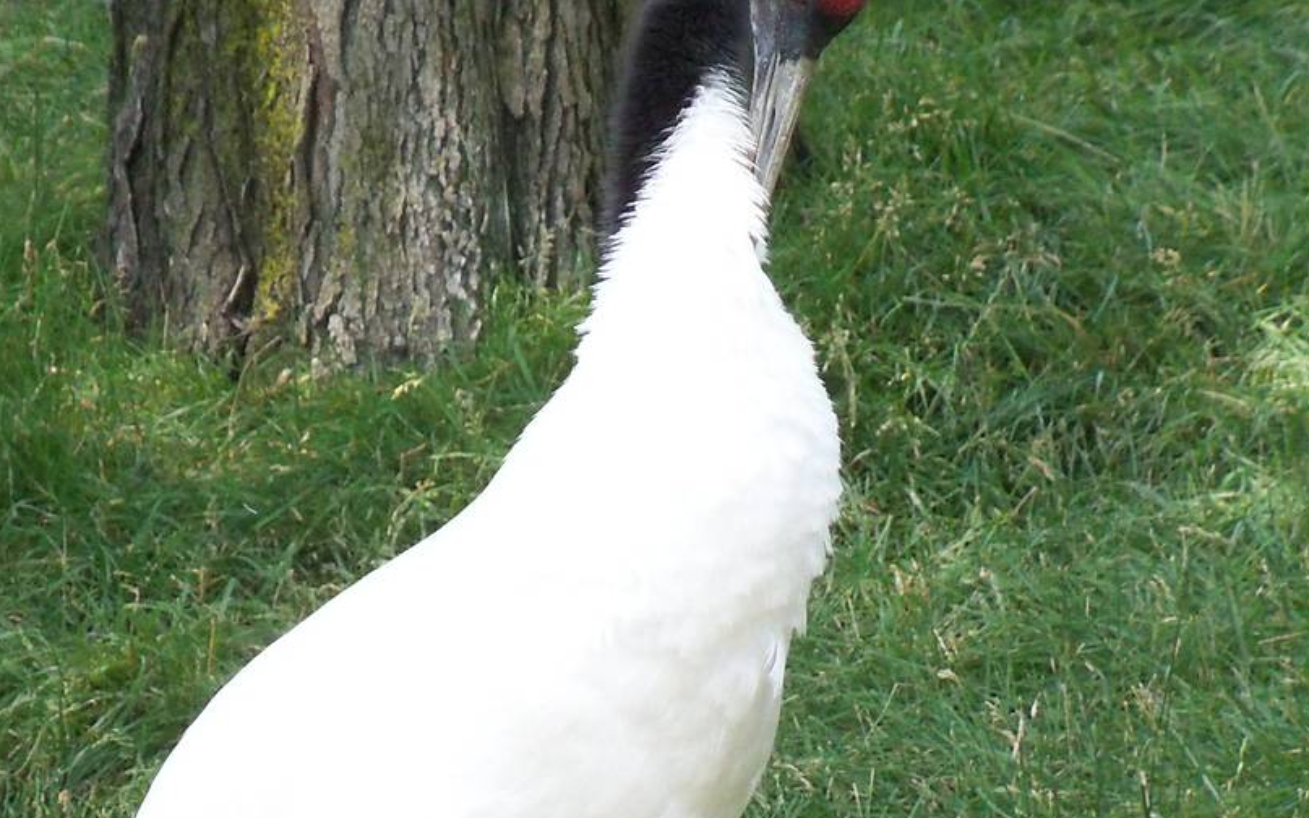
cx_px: 540
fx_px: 18511
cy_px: 661
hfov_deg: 4.0
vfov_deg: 2.5
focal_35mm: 519
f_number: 4.4
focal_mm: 43.8
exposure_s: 1/500
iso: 320
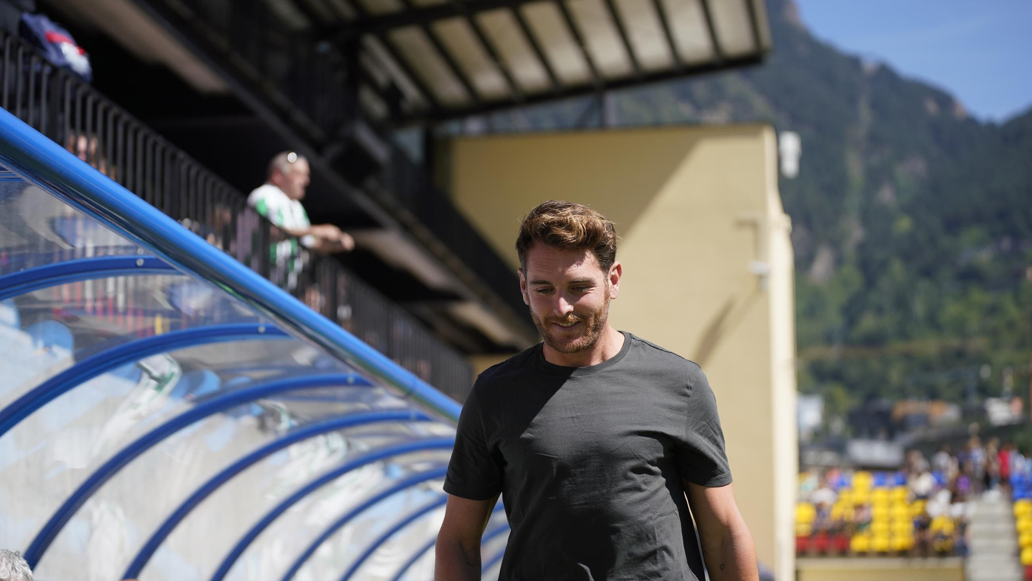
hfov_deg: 25.3
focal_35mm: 84
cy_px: 297
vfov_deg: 14.4
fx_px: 2299
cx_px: 517
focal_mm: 80
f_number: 2.8
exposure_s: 1/1600
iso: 100
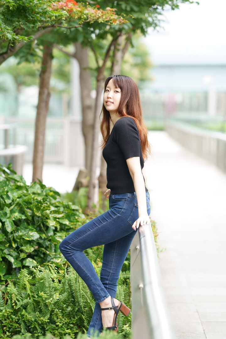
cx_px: 113
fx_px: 1271
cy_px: 170
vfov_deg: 15.2
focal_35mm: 135
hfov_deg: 10.2
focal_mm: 135
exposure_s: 1/320
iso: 500
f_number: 2.8
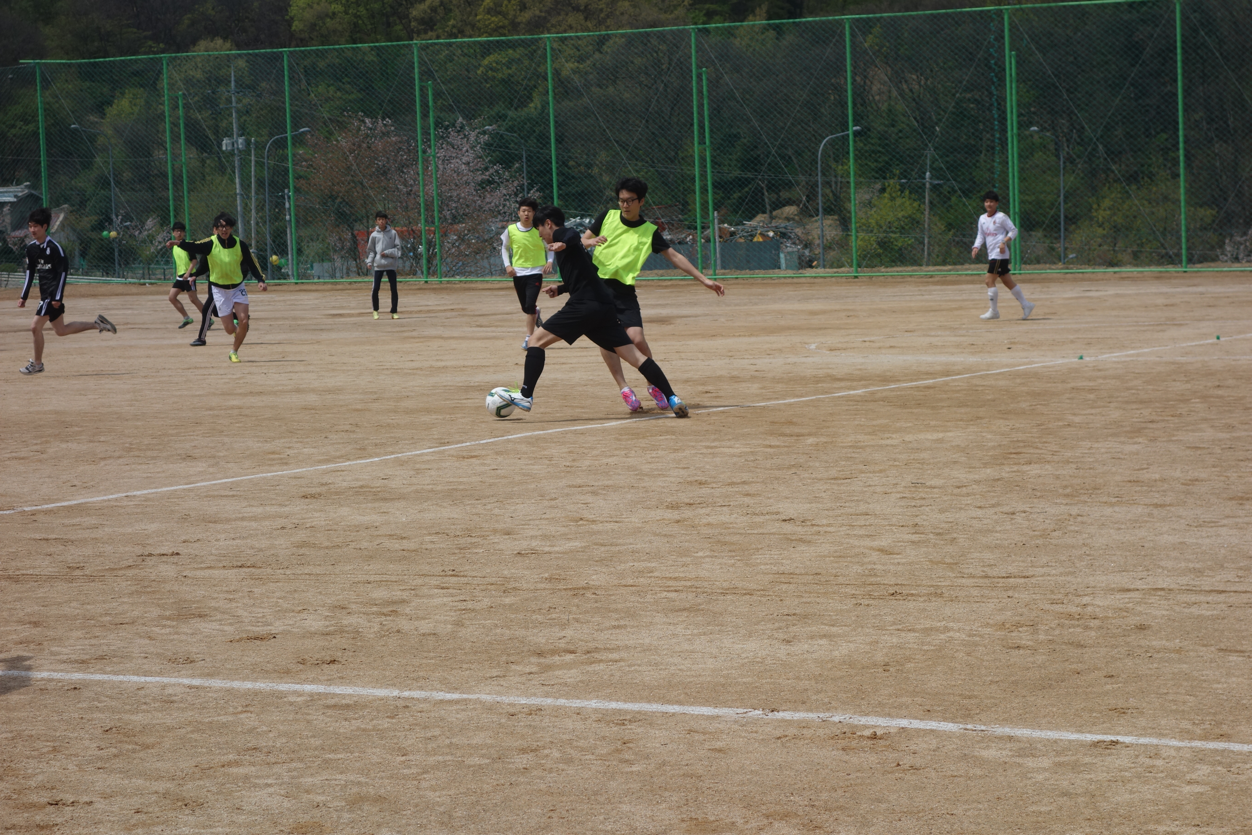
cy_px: 418
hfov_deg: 23.1
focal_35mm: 88
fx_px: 3060
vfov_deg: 15.5
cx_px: 626
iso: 125
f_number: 6.3
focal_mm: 32.85
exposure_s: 1/800
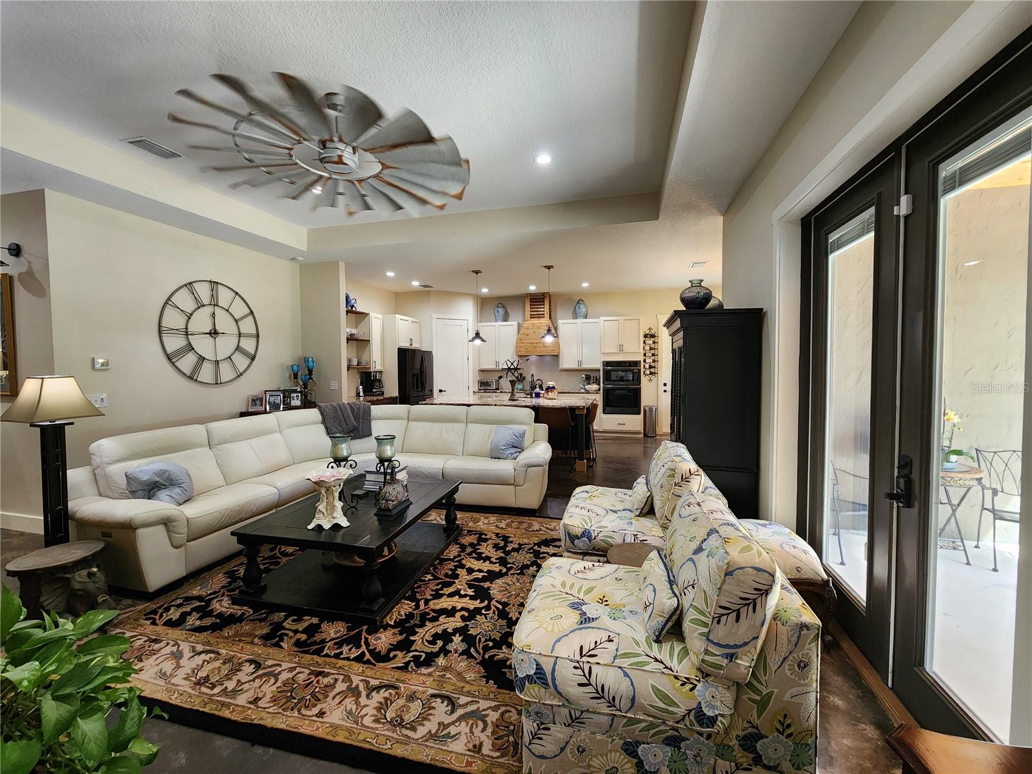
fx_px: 388
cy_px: 387
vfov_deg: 89.9
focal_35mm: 13
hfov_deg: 106.2
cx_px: 516
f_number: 2.2
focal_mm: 2.2
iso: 250
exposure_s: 1/60
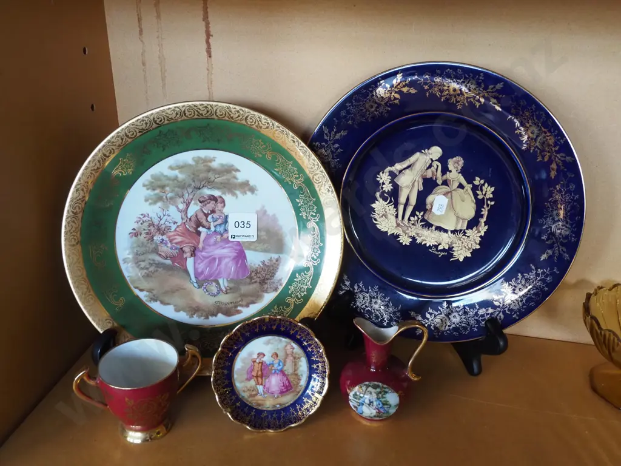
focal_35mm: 32
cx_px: 310
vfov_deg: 44.2
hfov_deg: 56.8
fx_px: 574
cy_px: 233
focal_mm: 16
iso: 2500
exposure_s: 1/100
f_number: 5.6
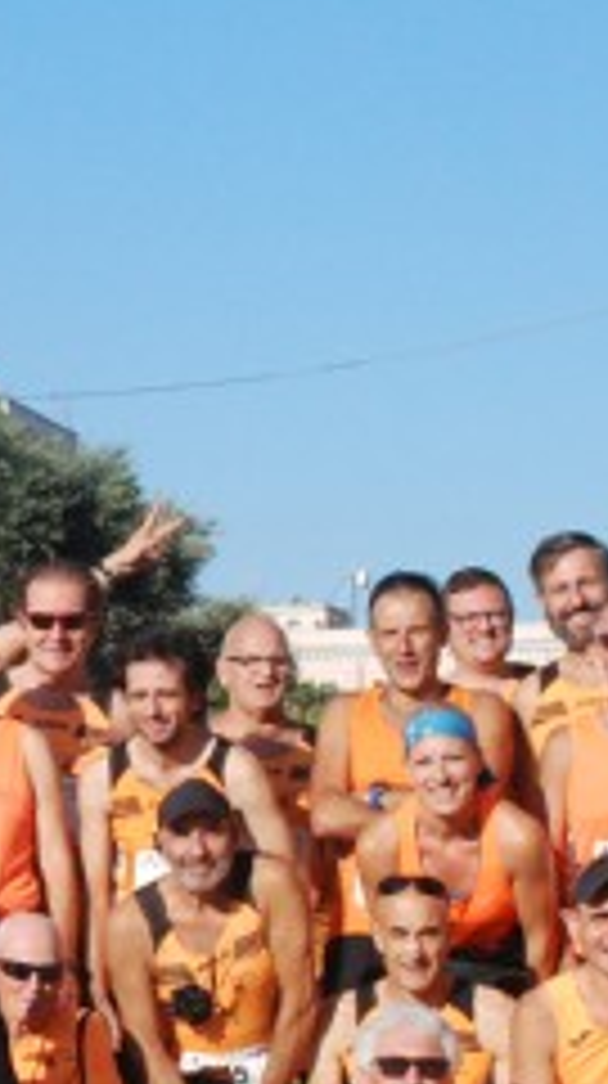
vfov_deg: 13.6
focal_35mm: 157
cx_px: -297
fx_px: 4514
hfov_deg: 7.6
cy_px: 888
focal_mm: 40
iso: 1000
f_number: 8
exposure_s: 1/2000
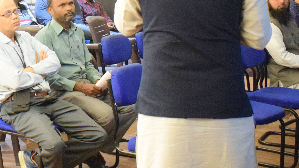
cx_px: 2
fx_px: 666
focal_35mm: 84
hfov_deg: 24.2
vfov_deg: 14.1
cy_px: -20
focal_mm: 18
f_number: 3.5
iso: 4500
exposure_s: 1/60
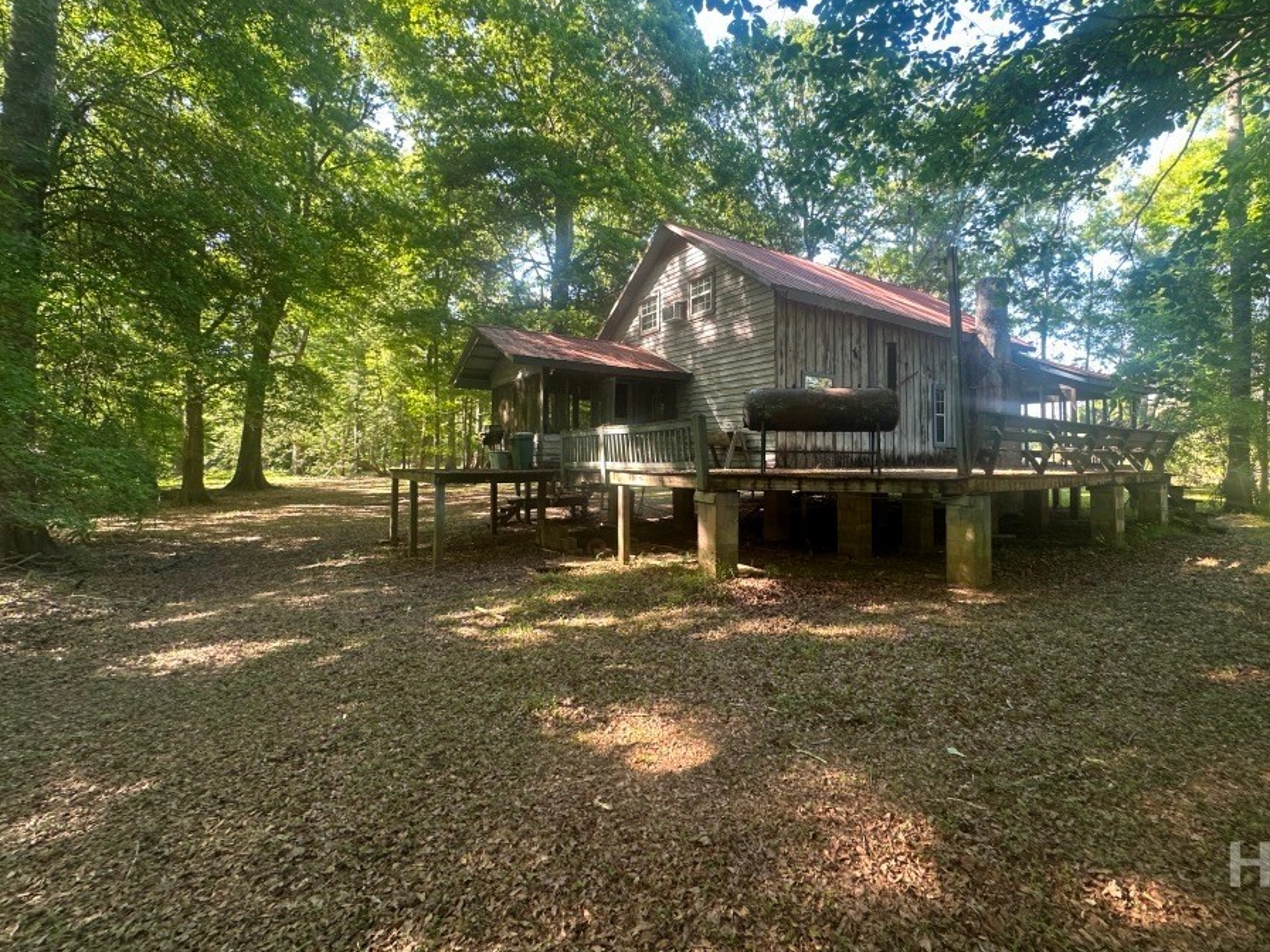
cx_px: 699
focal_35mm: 16
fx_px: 587
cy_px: 434
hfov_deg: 94.2
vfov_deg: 77.9
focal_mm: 2.22
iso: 80
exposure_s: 1/99
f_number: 2.2
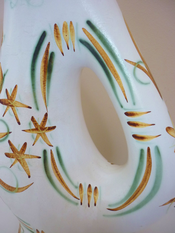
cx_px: 88
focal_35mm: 33
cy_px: 116
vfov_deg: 55.4
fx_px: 222
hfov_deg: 42.9
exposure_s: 1/30
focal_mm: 5.5
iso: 125
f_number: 2.8
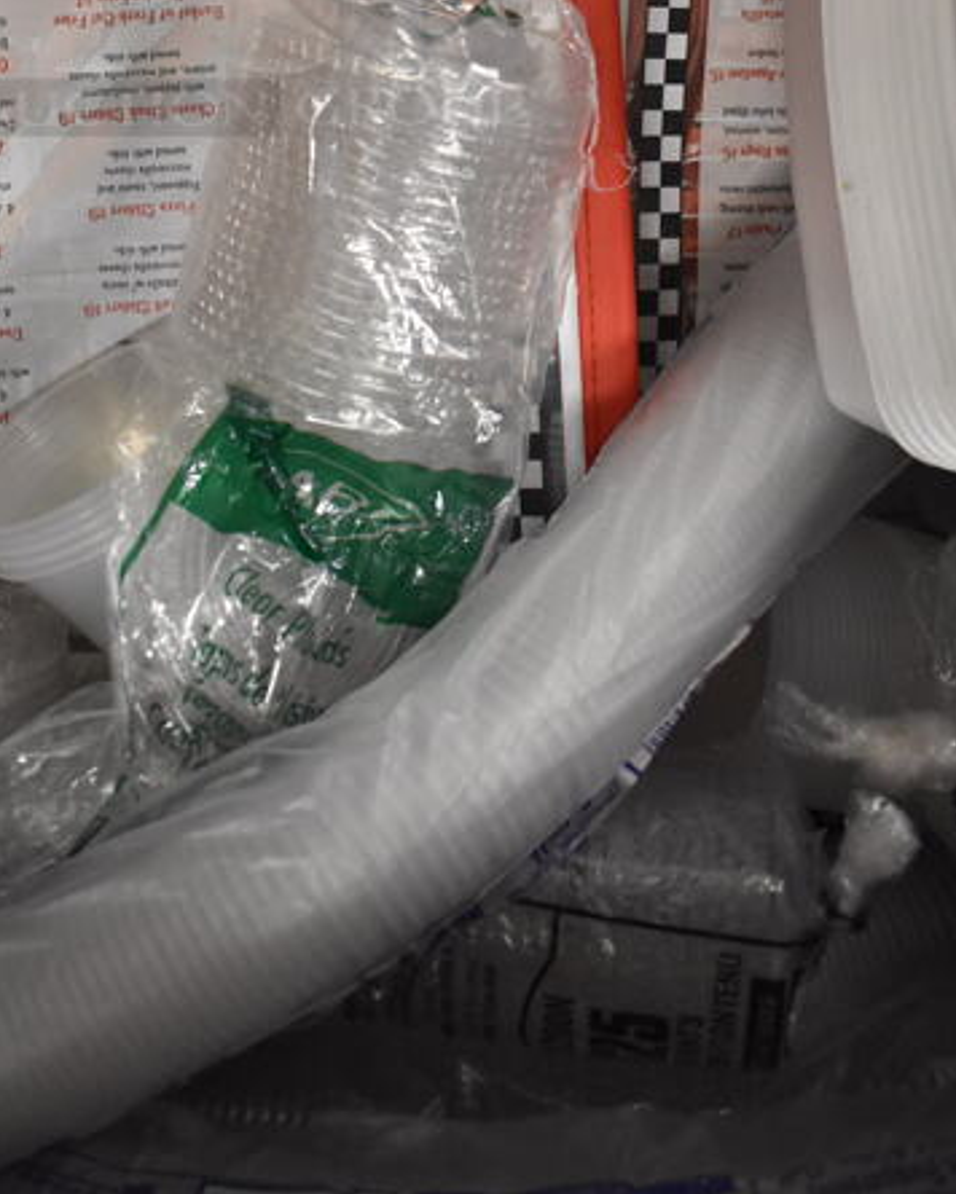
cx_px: 250
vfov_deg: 33.0
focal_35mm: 52
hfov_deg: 28.7
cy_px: -4
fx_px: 1839
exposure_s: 1/125
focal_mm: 18
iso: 2200
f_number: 3.5
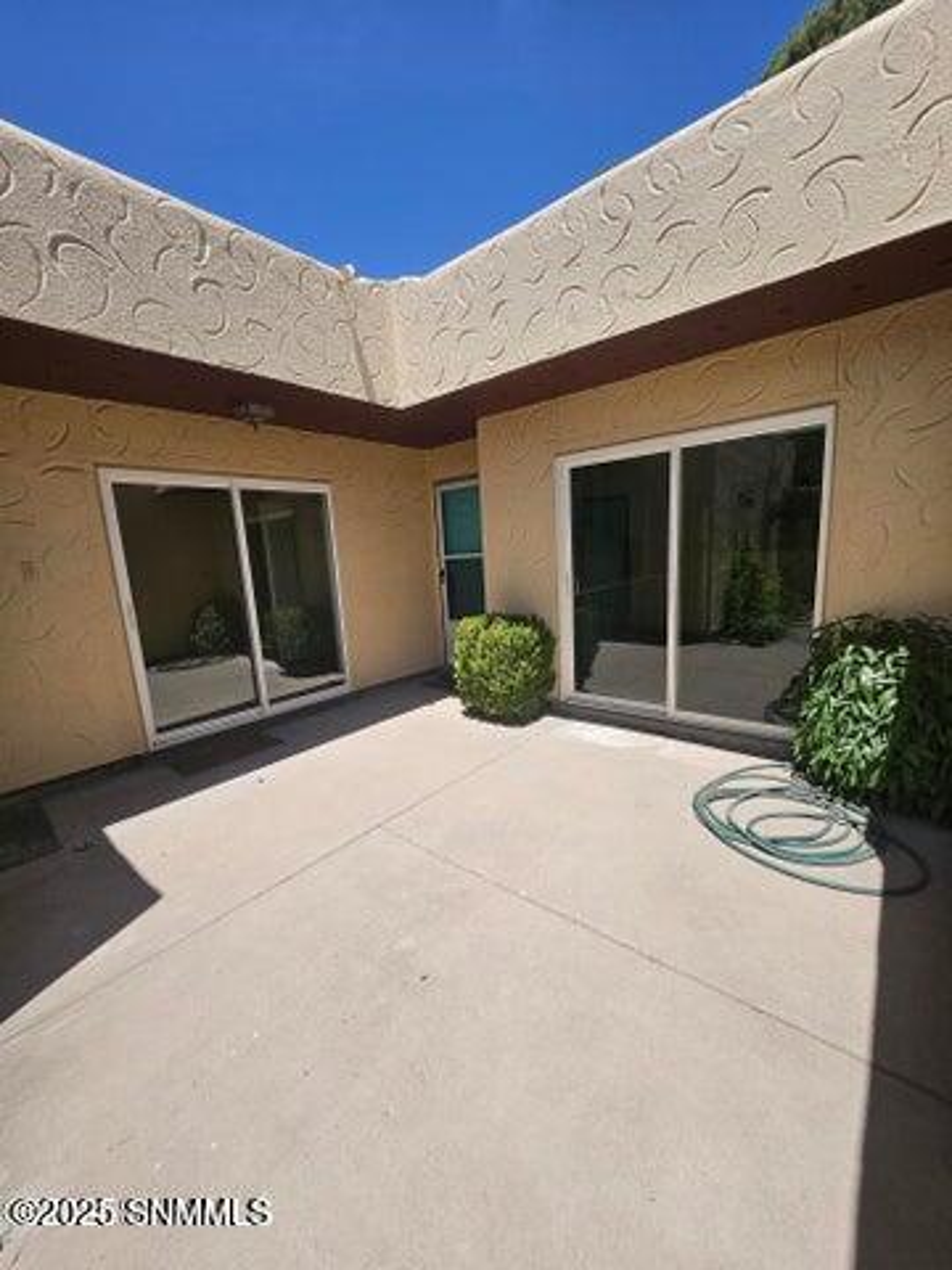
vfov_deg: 106.2
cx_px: 476
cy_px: 635
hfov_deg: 89.9
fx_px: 477
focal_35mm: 13
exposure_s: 1/1350
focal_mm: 1.7
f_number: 2.2
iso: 32
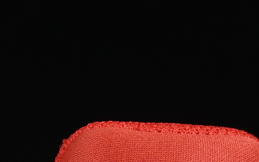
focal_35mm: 571
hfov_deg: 3.7
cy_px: 267
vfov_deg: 2.3
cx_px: -17
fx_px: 4030
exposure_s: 1/80
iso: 160
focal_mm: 50
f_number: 8
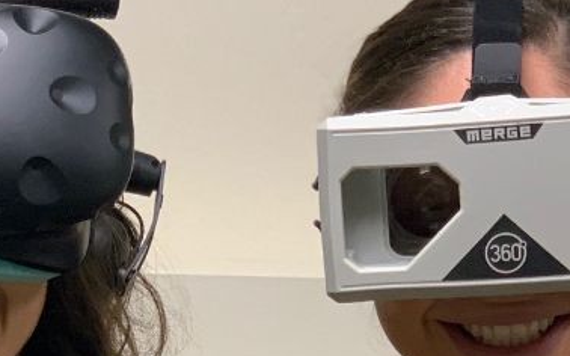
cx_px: 220
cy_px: 377
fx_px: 2718
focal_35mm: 175
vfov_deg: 7.5
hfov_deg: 12.0
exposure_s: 1/60
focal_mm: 6
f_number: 2.4
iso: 160
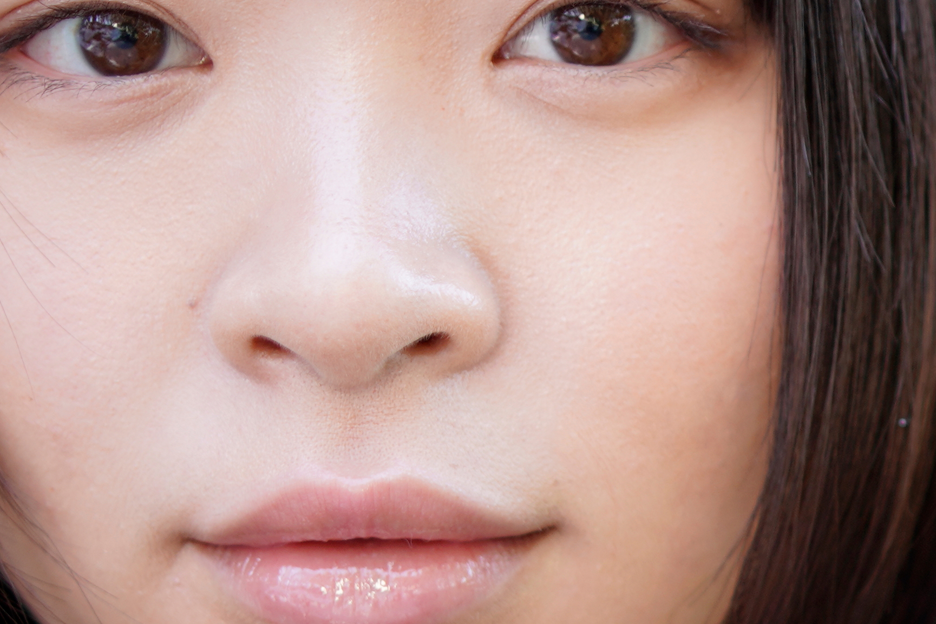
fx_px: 4186
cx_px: 1275
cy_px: 564
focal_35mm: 161
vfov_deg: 8.5
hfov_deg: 12.3
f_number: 1.4
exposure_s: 1/250
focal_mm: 35
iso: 125
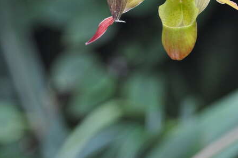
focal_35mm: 302
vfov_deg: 4.5
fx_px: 1993
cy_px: 33
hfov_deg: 6.8
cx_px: 187
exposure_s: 1/60
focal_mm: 112
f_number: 4.8
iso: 560
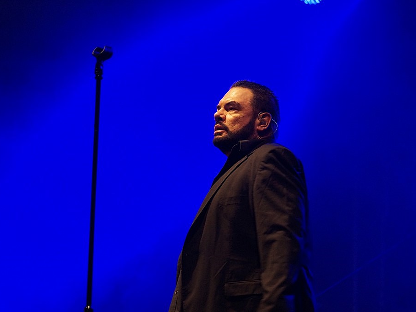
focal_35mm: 163
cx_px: 229
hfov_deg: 12.1
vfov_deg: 9.1
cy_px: 156
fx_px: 1958
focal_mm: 100
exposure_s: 1/60
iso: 2000
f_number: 4.5
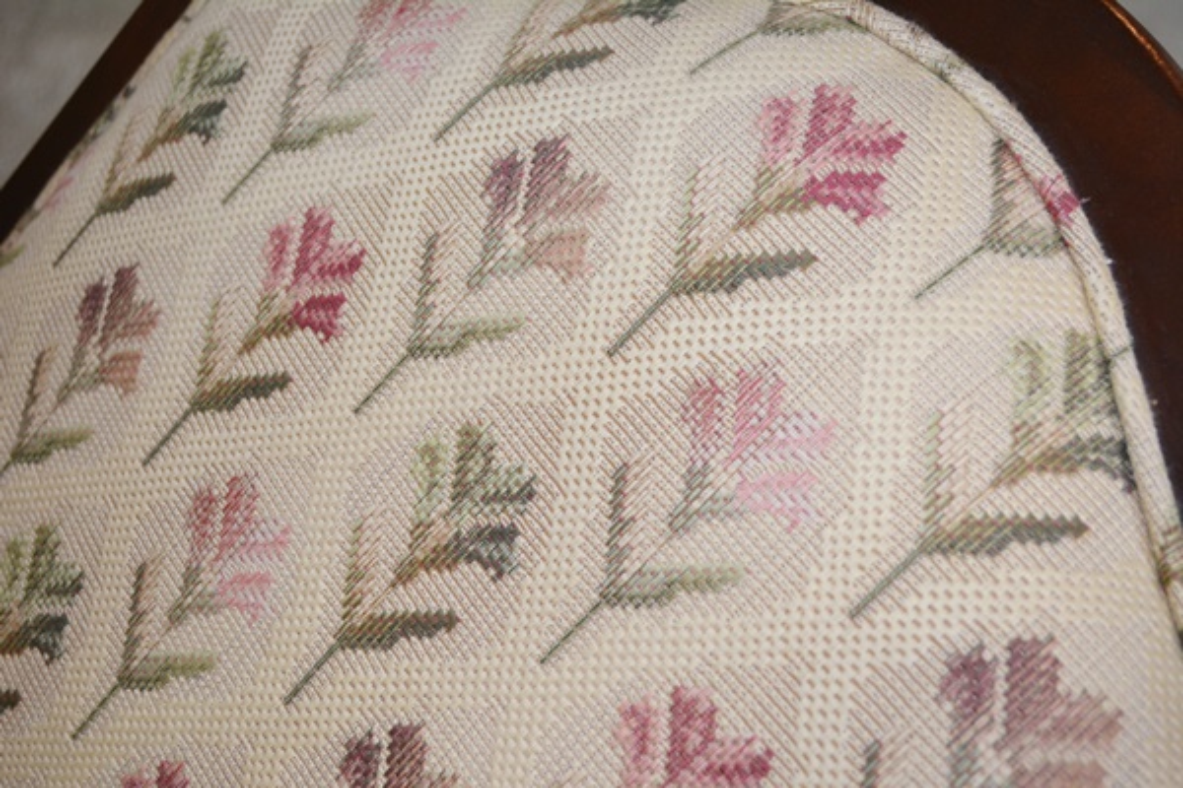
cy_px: 394
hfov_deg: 35.1
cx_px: 592
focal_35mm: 57
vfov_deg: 23.8
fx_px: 1873
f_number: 5
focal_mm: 38
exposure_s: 1/60
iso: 560
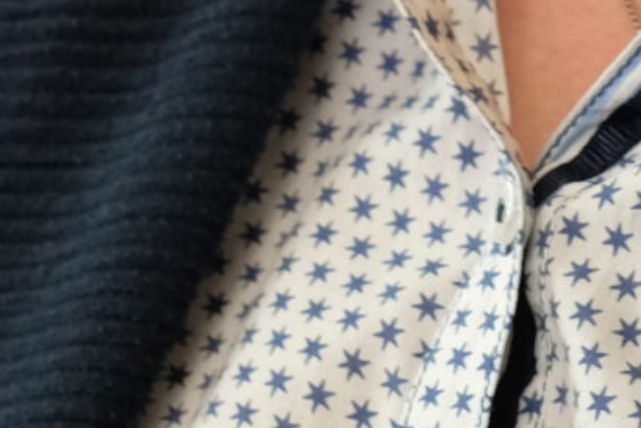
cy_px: -868
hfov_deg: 3.9
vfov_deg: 2.6
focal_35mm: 524
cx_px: 843
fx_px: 9336
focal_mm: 56
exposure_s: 1/250
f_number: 4
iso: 1600
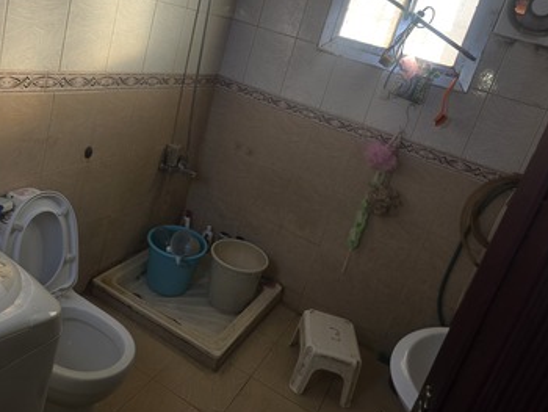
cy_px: 150
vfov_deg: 46.4
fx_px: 475
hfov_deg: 59.8
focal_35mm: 30
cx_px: 243
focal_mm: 6.3
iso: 12
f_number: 1.7
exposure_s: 1/60
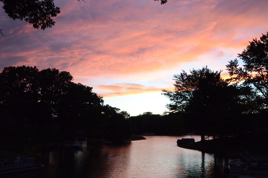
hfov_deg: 53.2
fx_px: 267
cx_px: 143
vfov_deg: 36.7
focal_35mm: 36
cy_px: 93
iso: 3200
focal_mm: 20
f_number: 5.6
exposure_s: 1/250
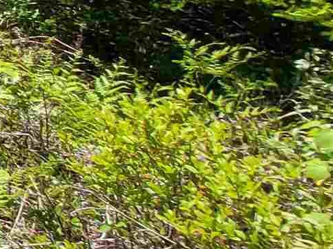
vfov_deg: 15.9
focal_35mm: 82
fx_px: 789
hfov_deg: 11.6
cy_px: -164
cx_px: -661
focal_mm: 1.74
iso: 32
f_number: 2.2
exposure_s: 1/861
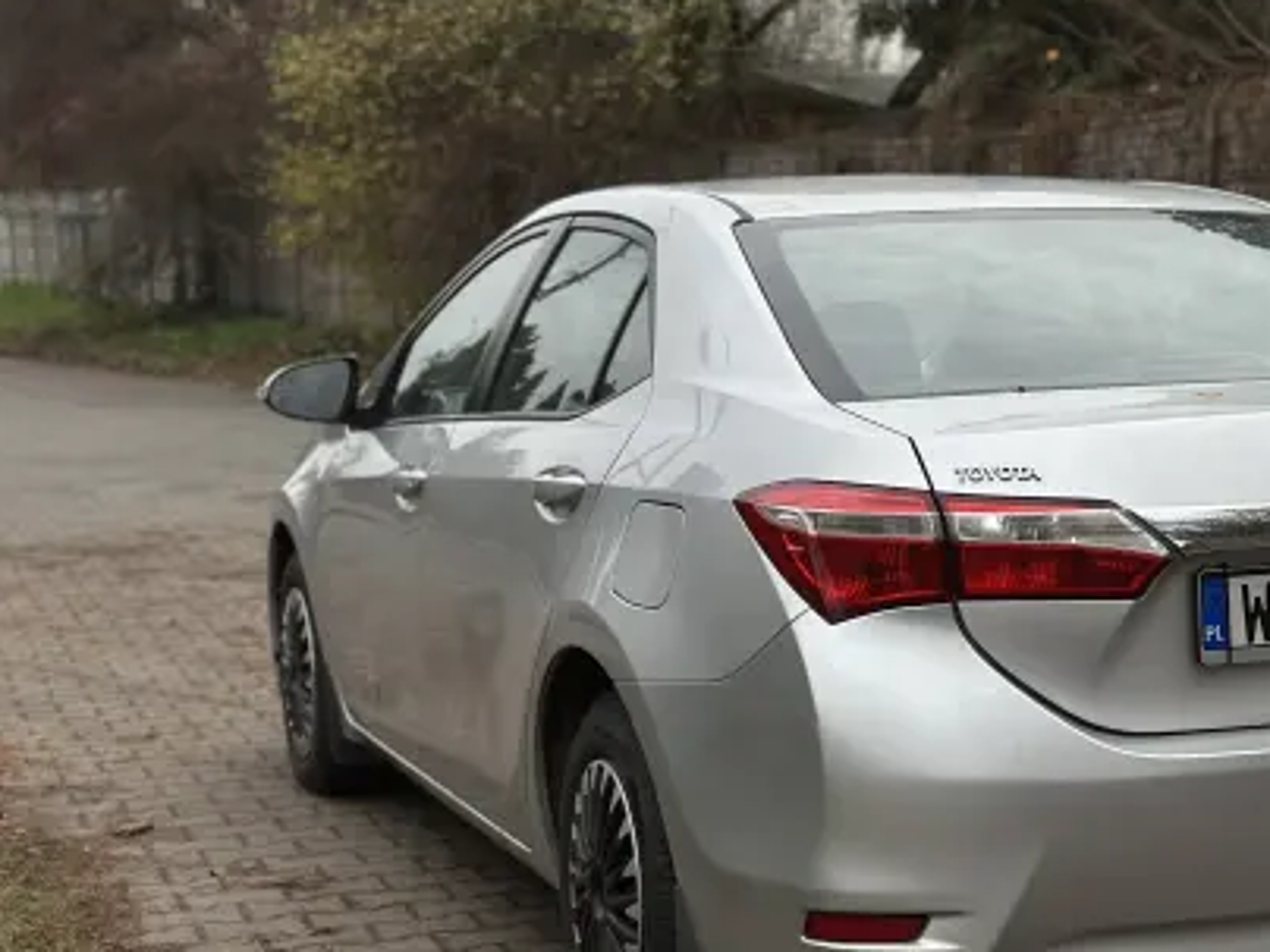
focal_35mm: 76
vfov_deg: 19.4
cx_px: 997
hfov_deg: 25.3
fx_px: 2788
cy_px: 562
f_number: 1.78
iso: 80
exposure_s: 1/1751
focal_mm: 6.86
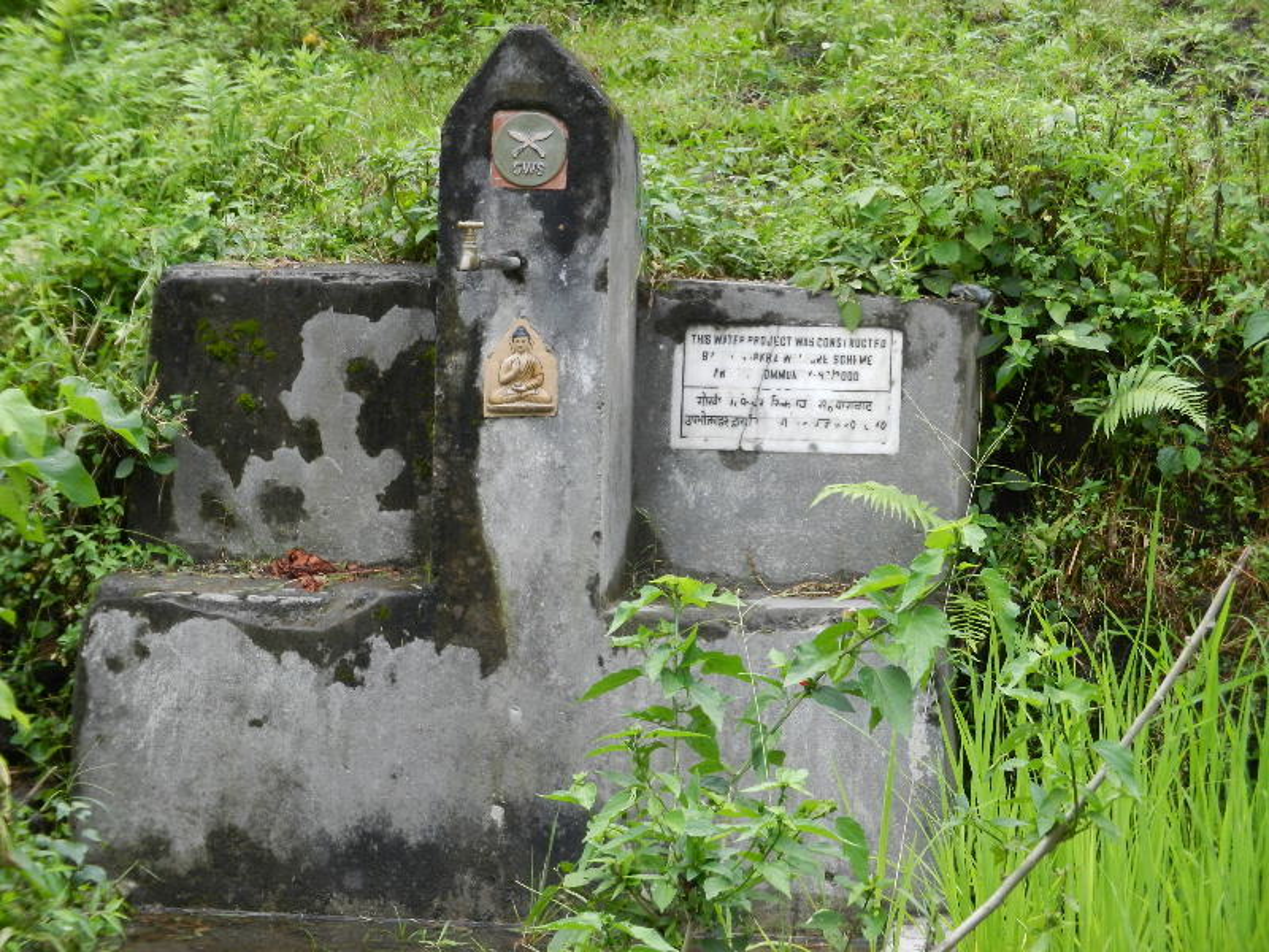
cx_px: 634
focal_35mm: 106
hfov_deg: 18.5
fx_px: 3886
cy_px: 476
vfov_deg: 14.0
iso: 360
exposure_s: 1/60
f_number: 5
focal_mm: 19.1
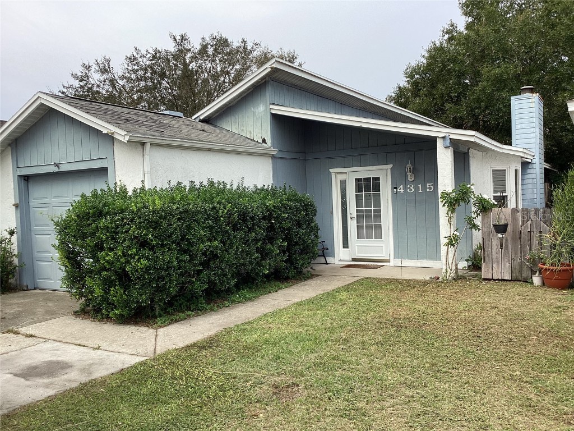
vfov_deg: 45.4
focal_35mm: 31
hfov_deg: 58.4
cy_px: 216
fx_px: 514
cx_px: 287
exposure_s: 1/440
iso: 25
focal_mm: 3.3
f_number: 2.4
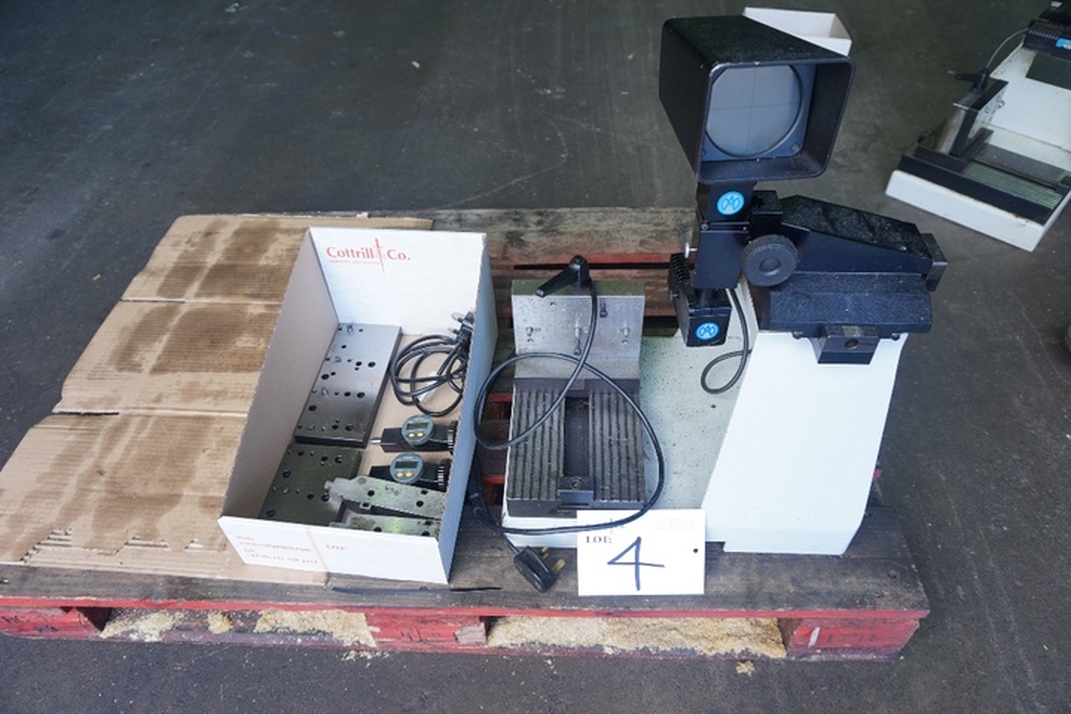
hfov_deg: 73.7
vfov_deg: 53.1
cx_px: 536
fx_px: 714
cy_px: 357
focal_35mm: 24
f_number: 4
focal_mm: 16
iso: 125
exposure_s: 1/60
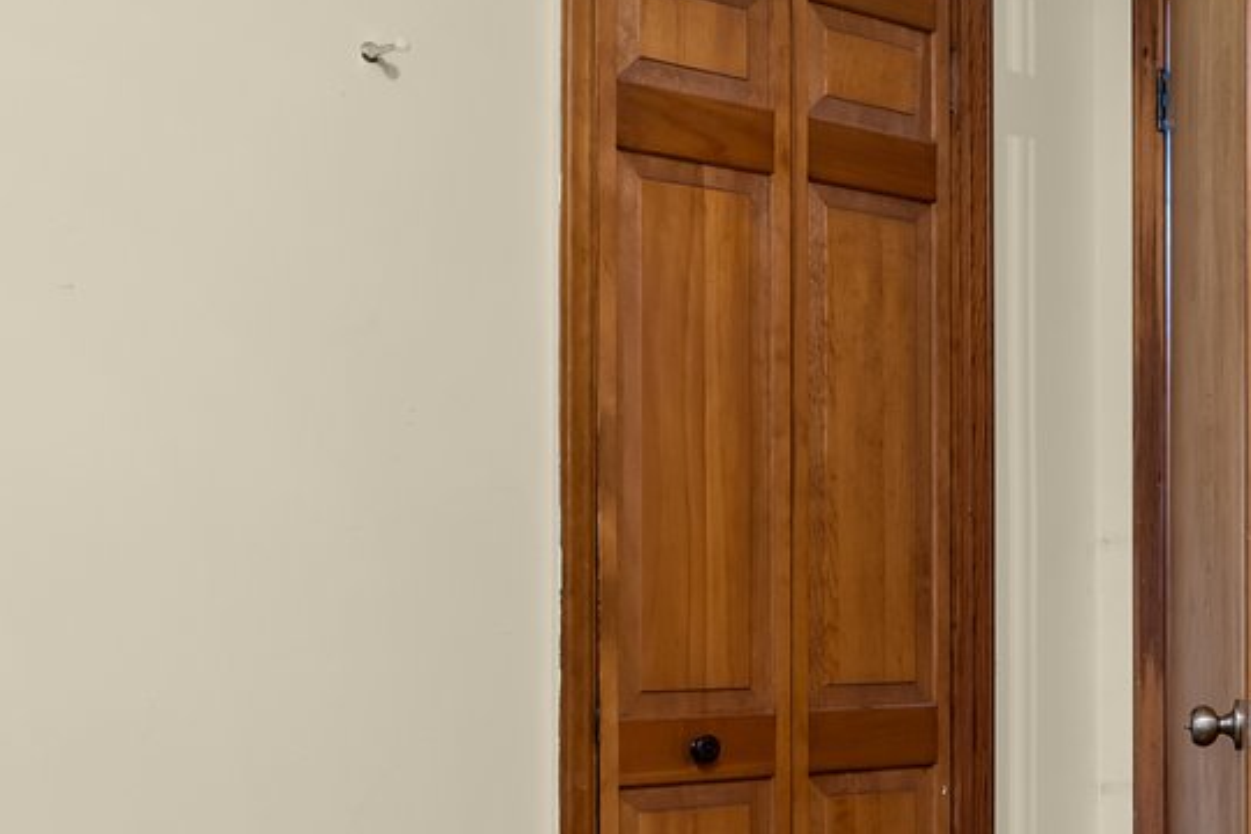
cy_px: 585
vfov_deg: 18.8
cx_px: 1717
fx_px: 2502
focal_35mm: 72
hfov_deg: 23.9
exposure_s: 1
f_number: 9
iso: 200
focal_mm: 19
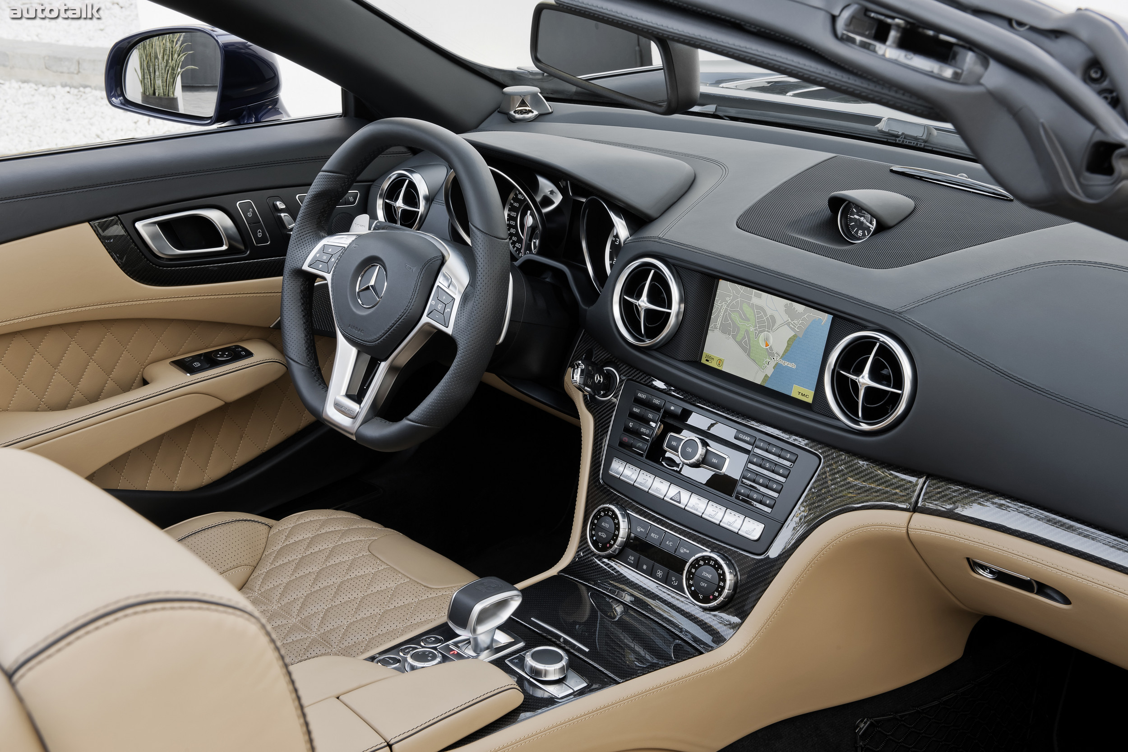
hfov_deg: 38.2
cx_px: 564
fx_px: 1629
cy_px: 376
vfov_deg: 26.0
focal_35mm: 52
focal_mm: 52
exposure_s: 1/4
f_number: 11
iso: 100
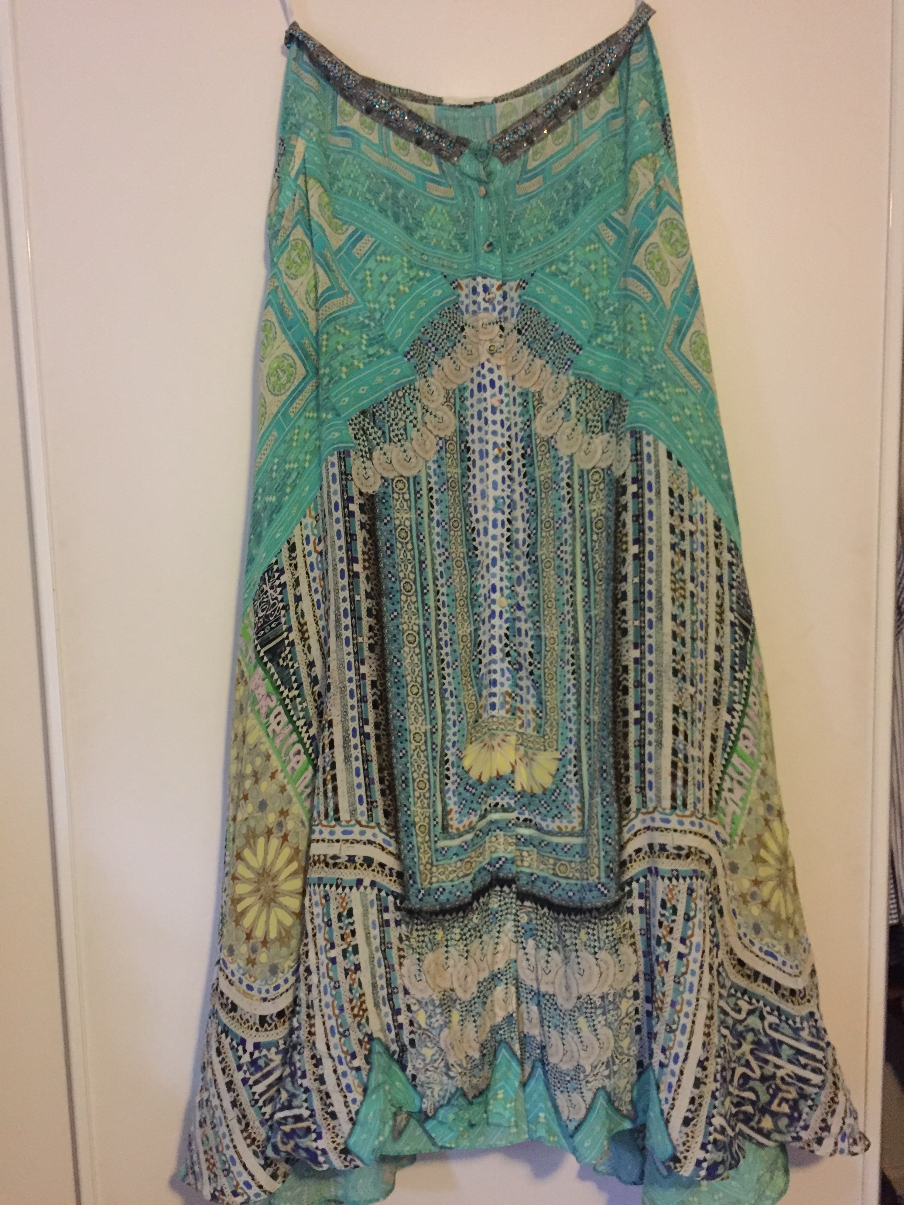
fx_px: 1010
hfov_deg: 48.2
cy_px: 602
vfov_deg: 61.7
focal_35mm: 29
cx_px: 452
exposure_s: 1/17
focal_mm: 4.15
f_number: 2.2
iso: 640
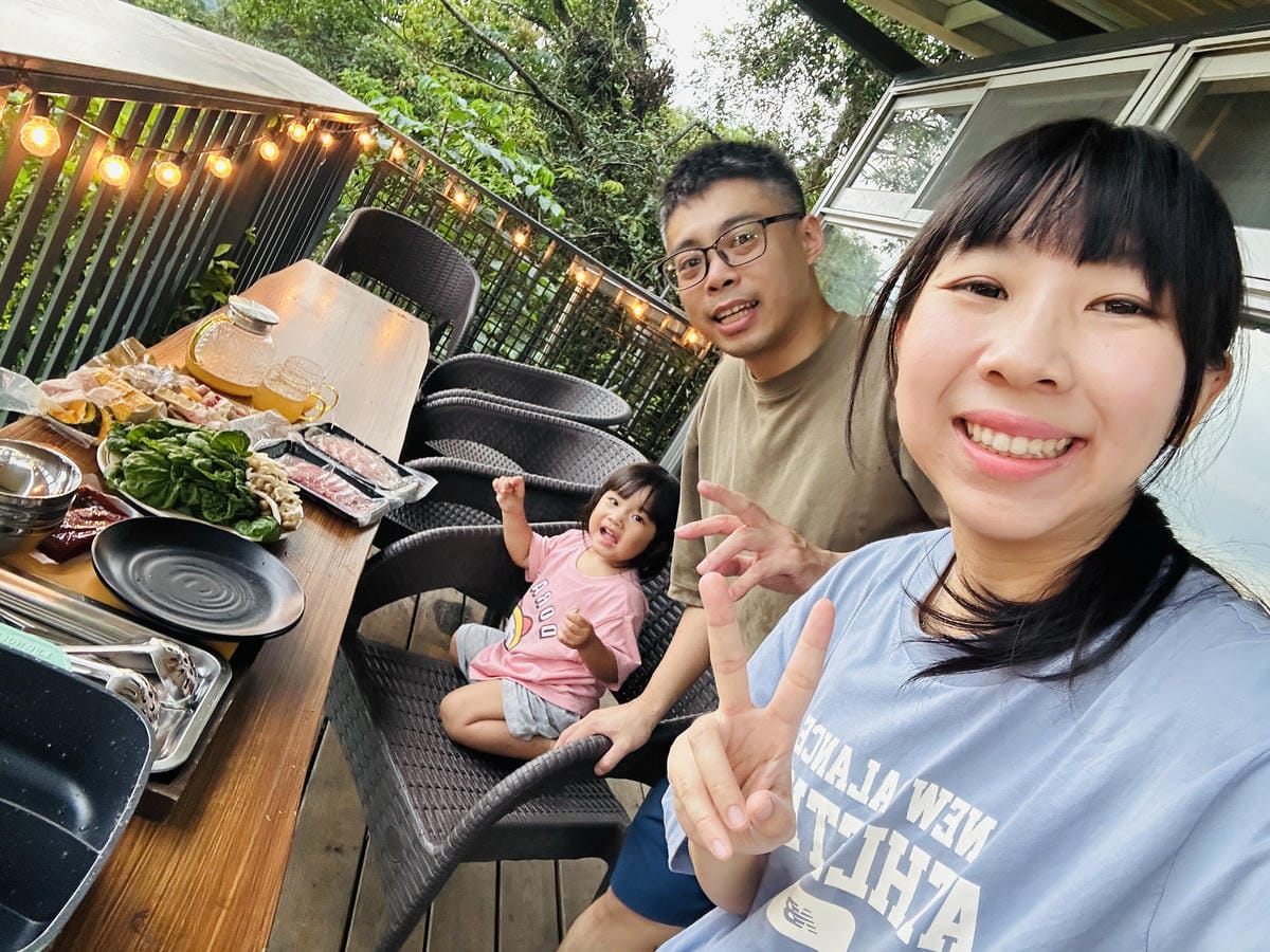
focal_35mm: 23
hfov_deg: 73.9
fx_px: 844
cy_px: 476
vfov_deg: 58.9
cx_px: 635
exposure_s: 1/40
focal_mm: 2.69
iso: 250
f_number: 1.9
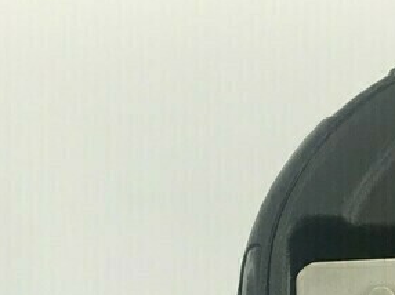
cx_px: 304
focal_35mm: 130
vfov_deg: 10.6
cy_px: 545
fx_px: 1482
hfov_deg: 15.1
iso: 32
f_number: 2.2
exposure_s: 1/33
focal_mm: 4.15
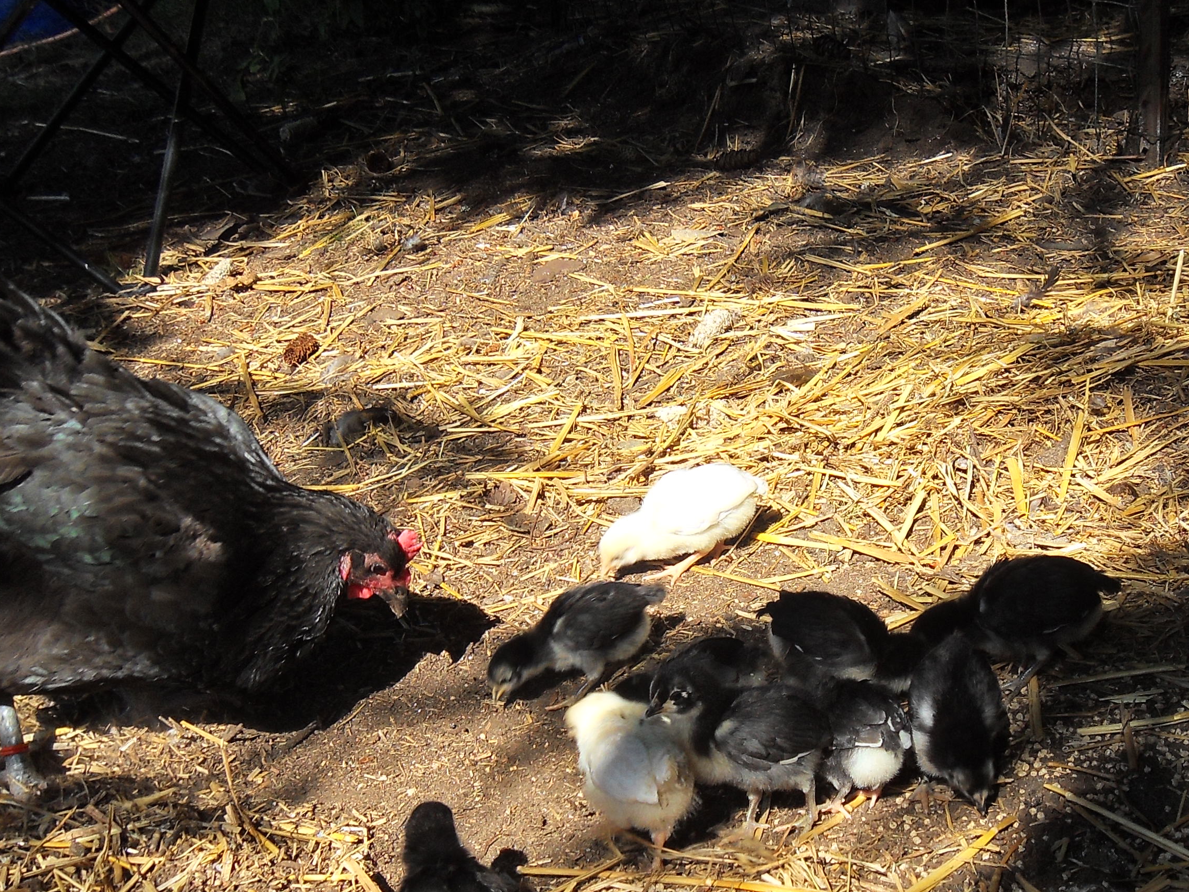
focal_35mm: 56
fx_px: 1924
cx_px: 753
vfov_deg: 25.8
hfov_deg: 34.2
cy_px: 675
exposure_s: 1/90
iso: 80
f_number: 8.2
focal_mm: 6.3
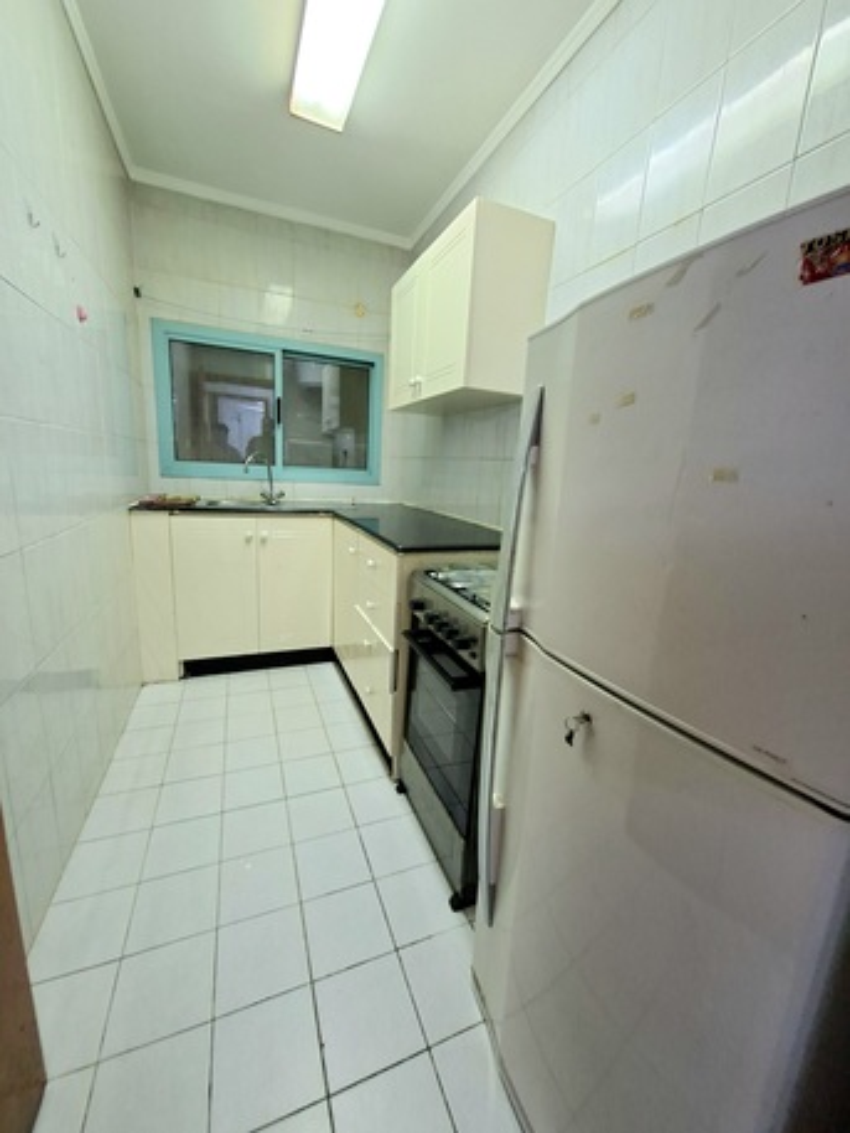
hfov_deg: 89.9
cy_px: 566
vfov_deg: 106.2
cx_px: 425
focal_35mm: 13
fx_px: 425
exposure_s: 1/24
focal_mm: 1.74
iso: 160
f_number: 2.2
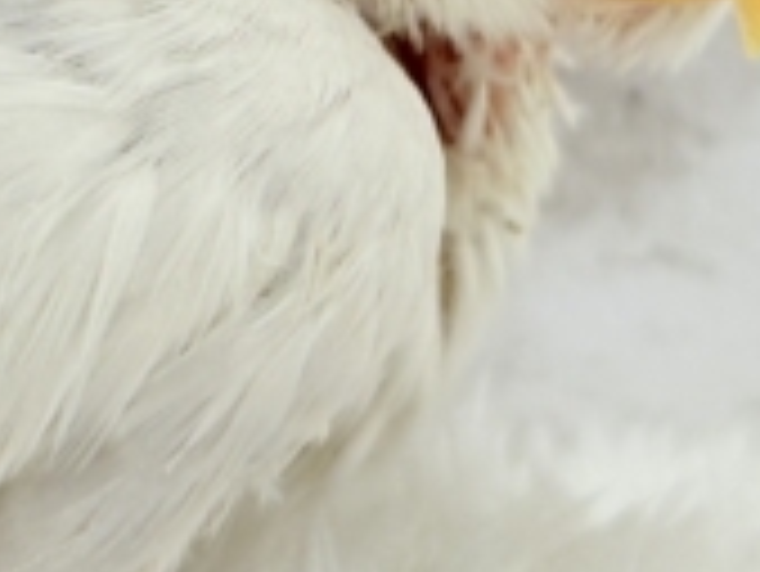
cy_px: -14
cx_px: 0
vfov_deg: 7.5
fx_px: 4328
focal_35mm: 197
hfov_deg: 10.0
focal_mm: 5.96
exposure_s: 1/100
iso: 80
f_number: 1.6
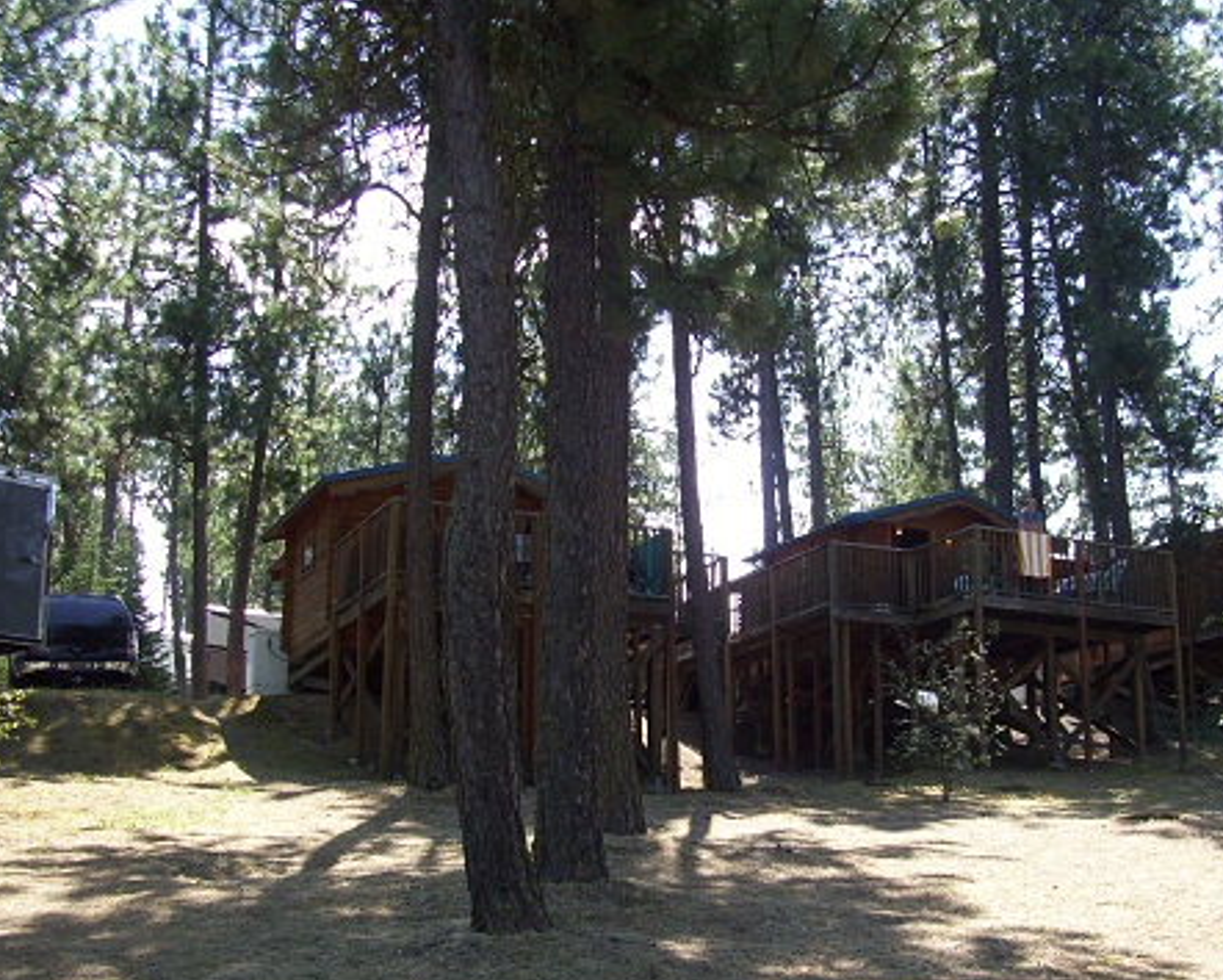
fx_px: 1630
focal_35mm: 45
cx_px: 769
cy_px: 598
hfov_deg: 40.8
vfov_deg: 33.3
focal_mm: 5.7
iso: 80
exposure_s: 1/200
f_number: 2.9
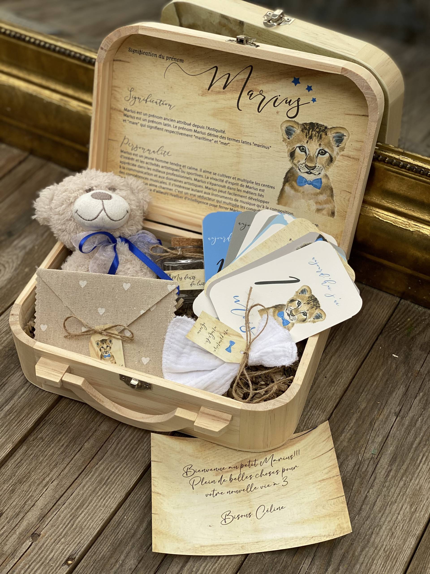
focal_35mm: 52
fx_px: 861
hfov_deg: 28.0
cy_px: 287
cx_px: 215
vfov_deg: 36.8
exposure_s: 1/329
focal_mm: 6
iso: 20
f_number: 2
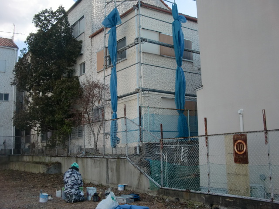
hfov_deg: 49.0
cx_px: 140
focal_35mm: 38
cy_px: 104
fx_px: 306
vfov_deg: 37.7
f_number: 3.9
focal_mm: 6.66
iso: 64
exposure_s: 1/200
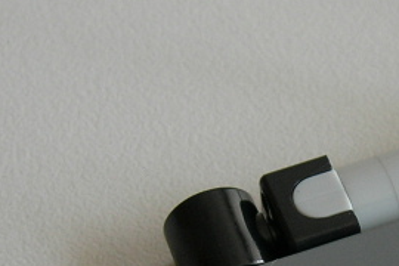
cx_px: 377
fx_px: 1795
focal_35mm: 162
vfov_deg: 8.4
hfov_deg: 12.6
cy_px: 273
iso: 64
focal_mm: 8.5
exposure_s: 1/14
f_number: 2.9
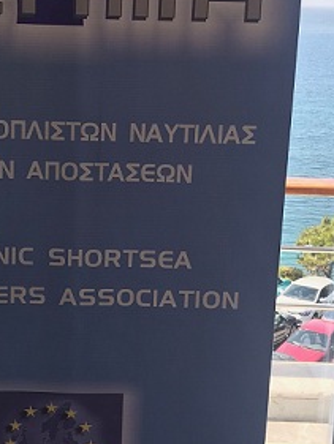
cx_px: 83
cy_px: 235
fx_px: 913
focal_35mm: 71
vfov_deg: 27.4
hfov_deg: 20.6
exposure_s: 1/431
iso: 20
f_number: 1.8
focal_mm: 3.99
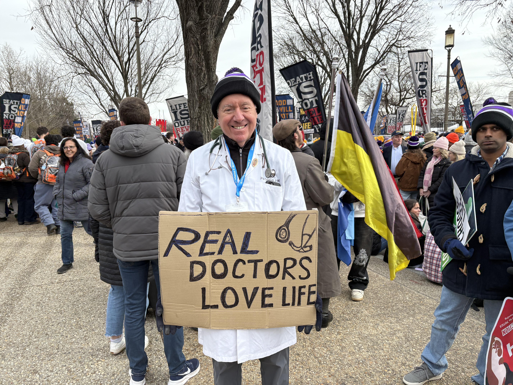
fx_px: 385
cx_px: 256
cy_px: 192
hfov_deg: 67.3
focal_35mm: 26
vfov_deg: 53.1
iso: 50
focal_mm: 5.96
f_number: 1.6
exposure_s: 1/1311
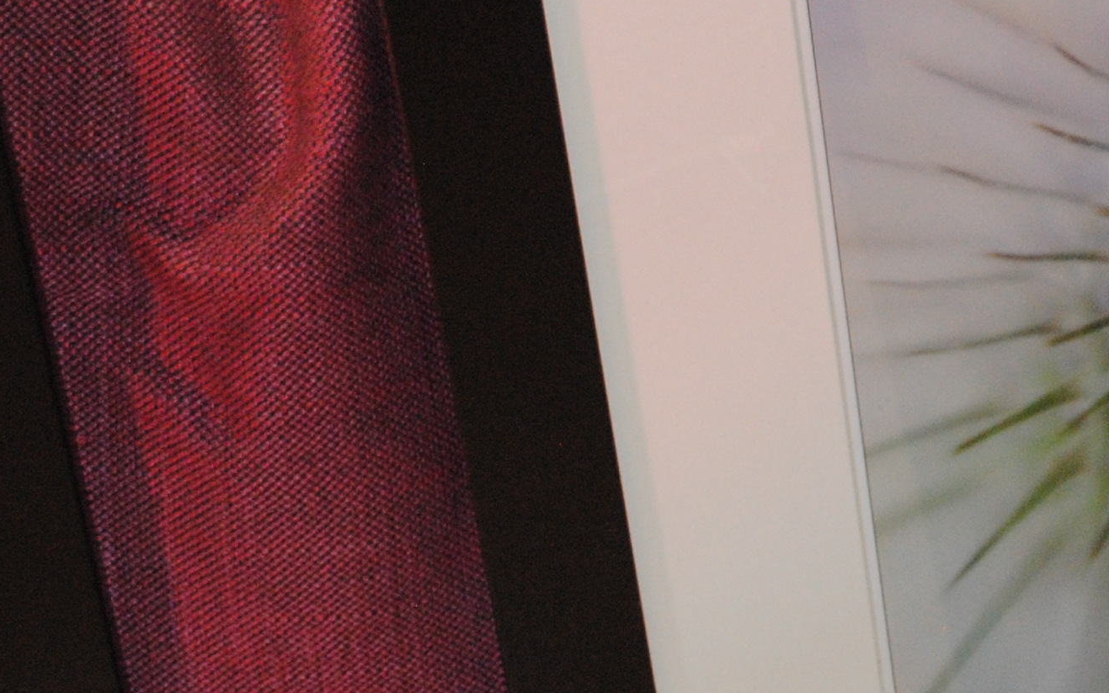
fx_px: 3264
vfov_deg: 12.0
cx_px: 1224
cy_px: 29
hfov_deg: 18.5
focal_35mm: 108
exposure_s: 1/60
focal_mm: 24
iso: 800
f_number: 5
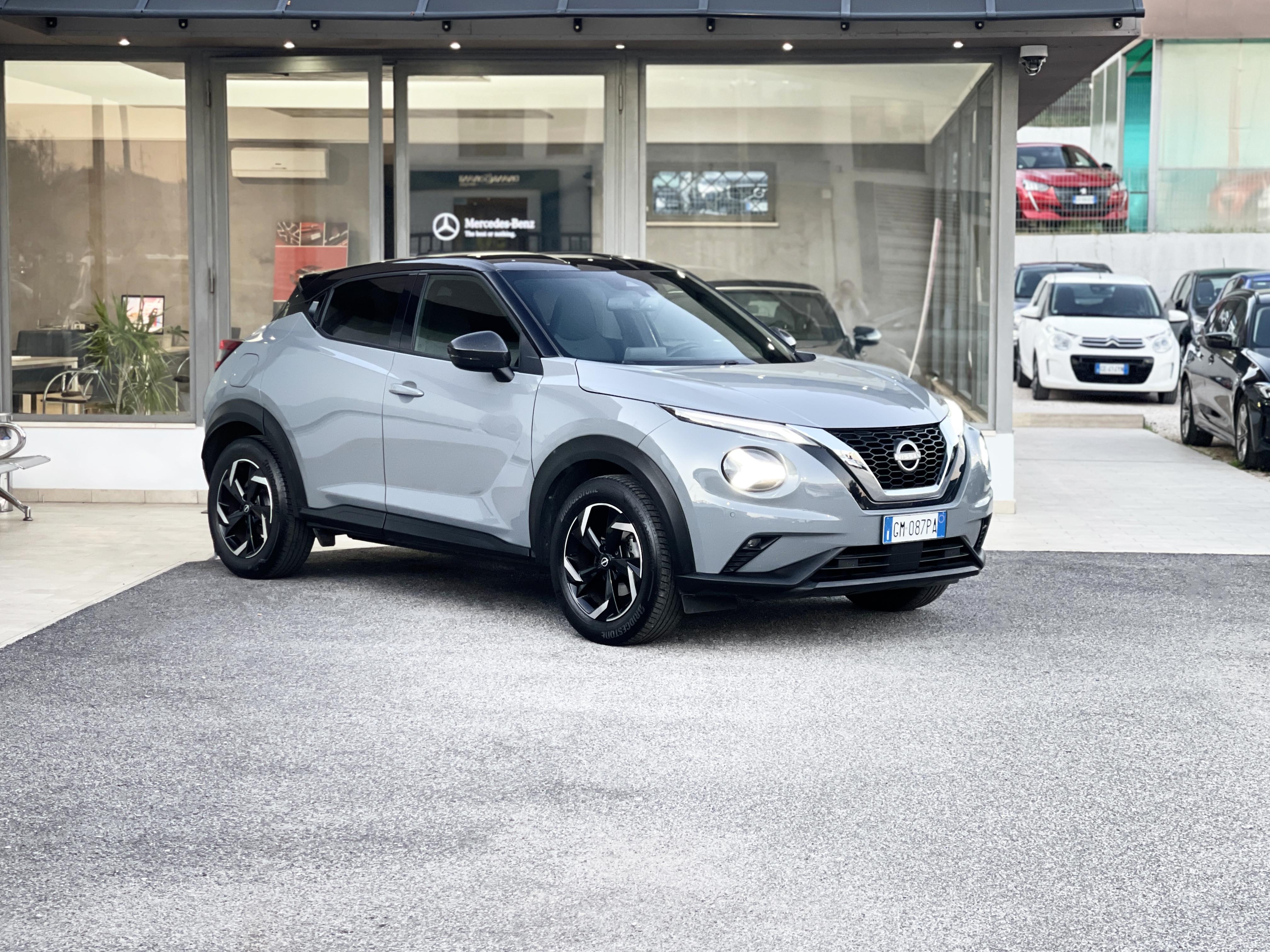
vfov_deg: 22.9
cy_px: 476
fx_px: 2348
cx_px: 635
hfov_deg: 30.3
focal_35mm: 64
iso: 160
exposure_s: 1/40
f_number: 2.2
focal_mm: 7.5
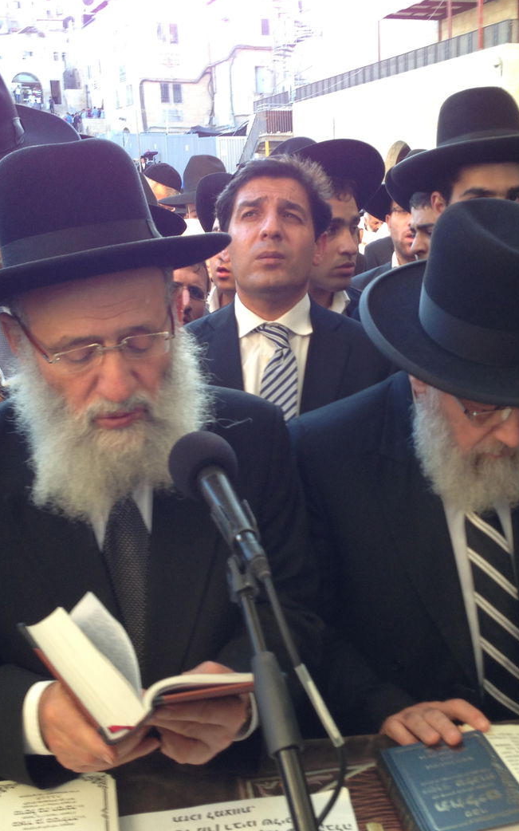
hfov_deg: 27.3
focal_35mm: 47
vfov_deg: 42.7
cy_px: 414
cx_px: 327
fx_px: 1064
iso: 50
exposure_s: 1/60
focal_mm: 4.13
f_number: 2.4
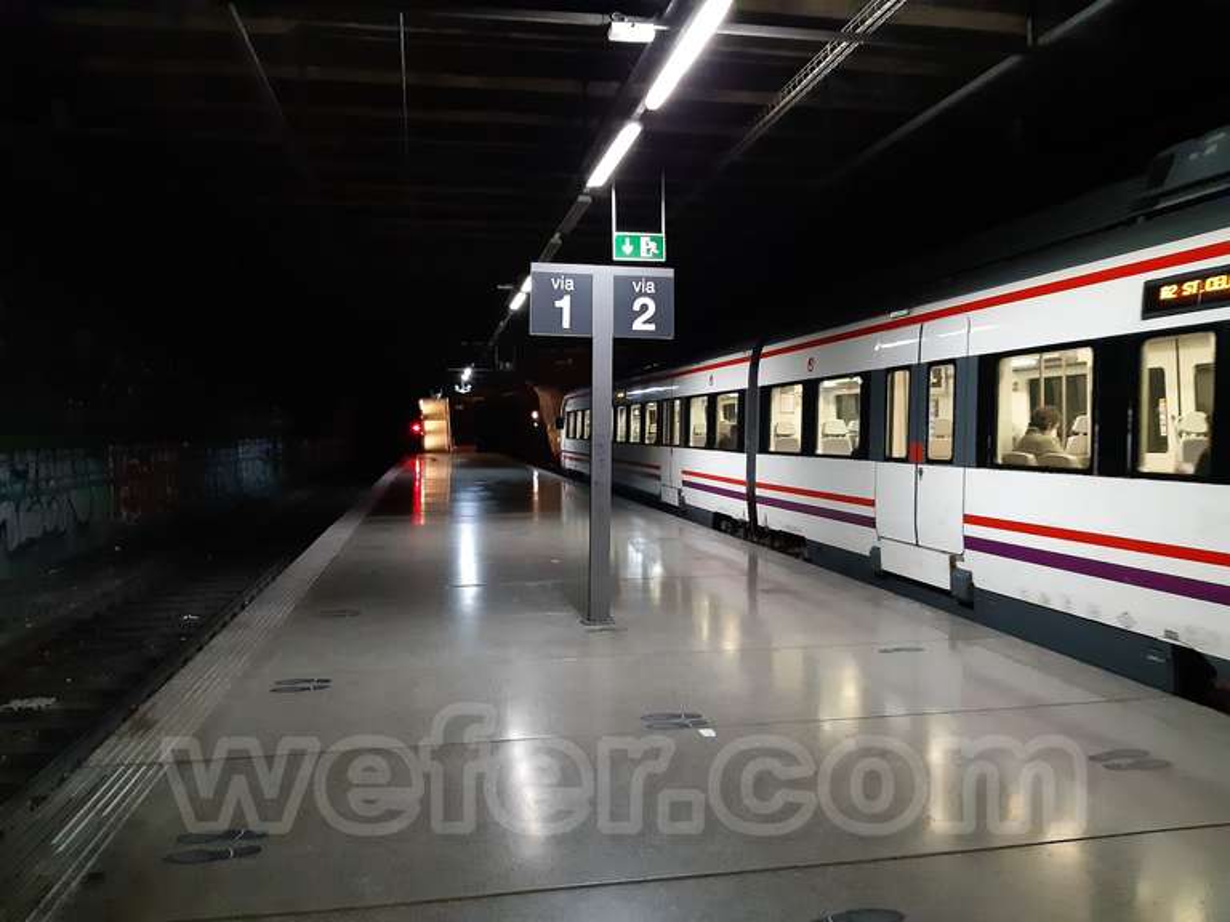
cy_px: 461
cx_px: 615
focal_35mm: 26
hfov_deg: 67.3
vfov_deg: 53.1
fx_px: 924
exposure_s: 1/20
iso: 640
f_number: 1.7
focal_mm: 3.92
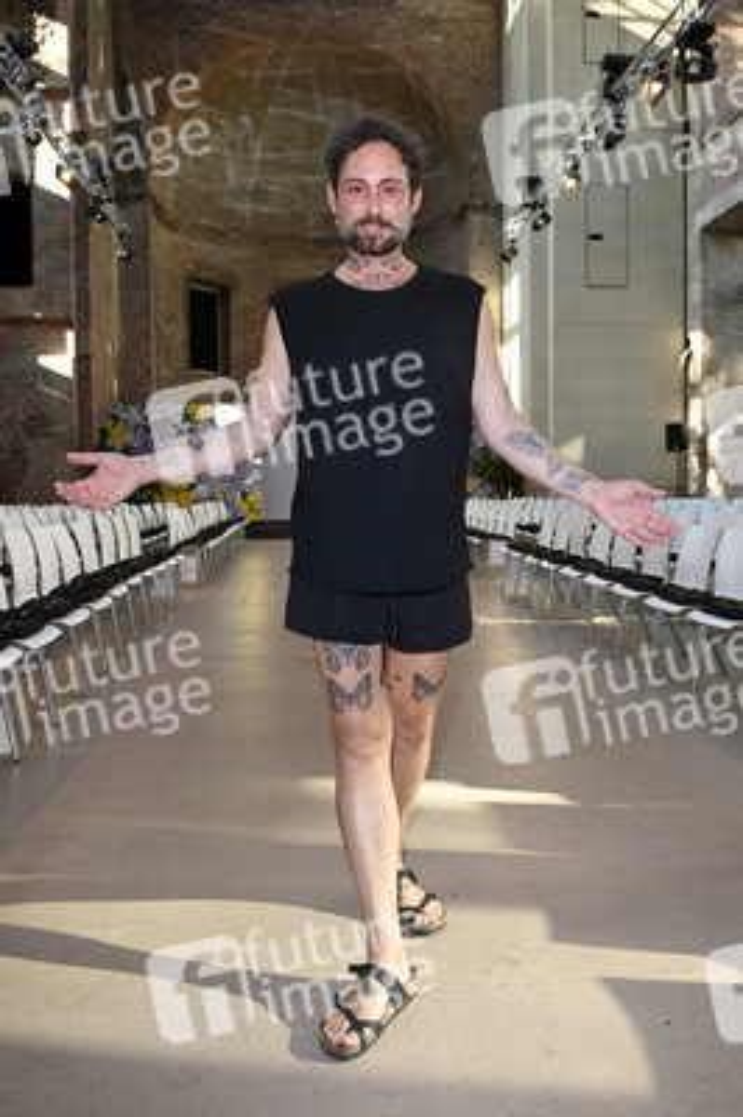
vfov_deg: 69.4
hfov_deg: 49.5
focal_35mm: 26
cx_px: 372
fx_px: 806
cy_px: 558
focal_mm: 26
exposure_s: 1/250
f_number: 5.6
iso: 2000
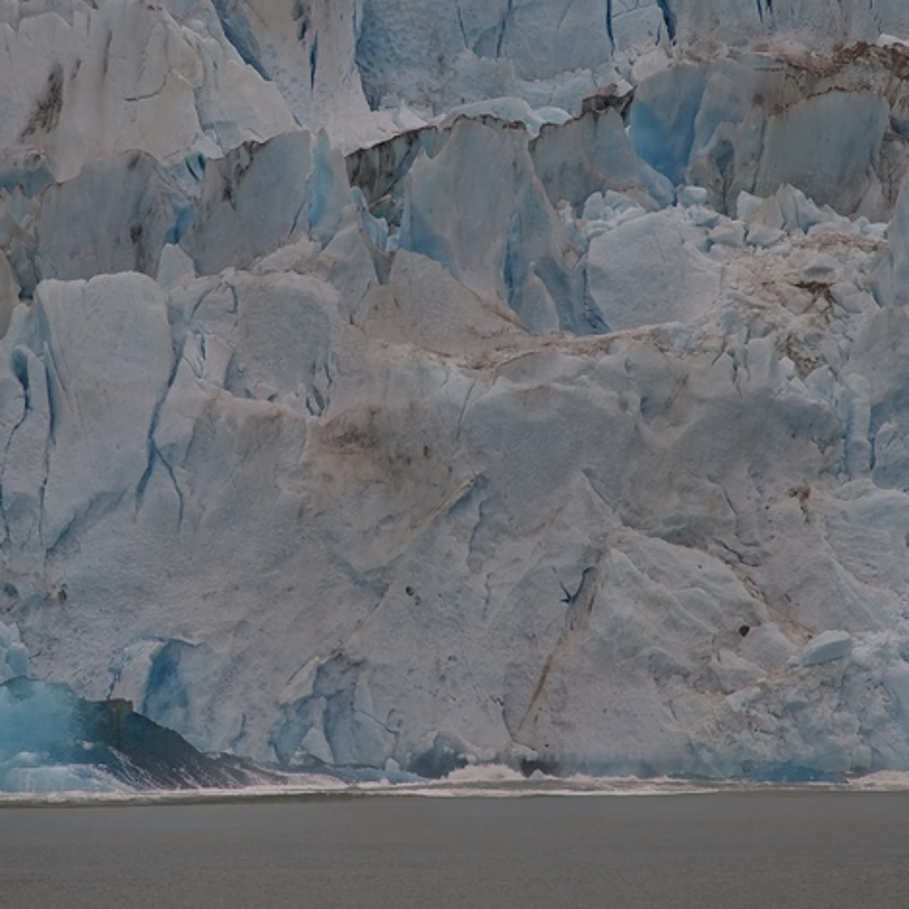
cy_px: 261
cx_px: 383
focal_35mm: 278
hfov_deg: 6.3
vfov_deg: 6.3
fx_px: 8259
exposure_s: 1/250
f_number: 4
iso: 110
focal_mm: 120
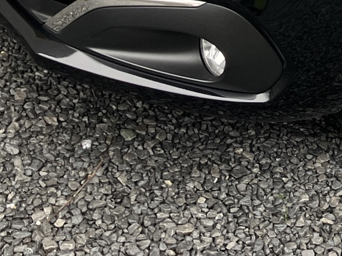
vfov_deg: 12.9
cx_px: 469
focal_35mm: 105
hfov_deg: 17.3
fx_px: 1037
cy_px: -186
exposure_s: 1/121
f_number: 1.8
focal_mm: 3.99
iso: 80
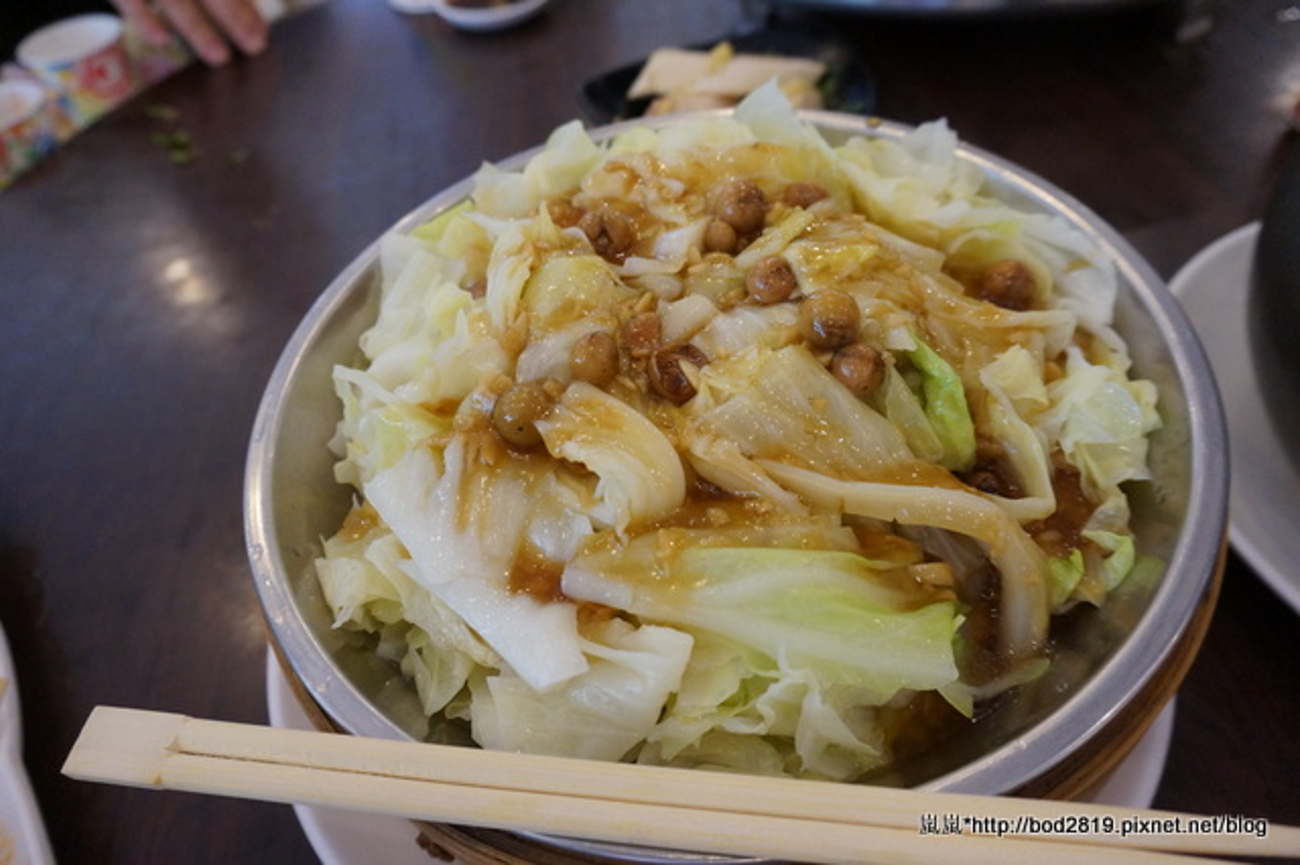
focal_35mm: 24
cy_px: 432
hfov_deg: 73.8
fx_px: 866
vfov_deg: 53.1
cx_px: 650
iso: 1600
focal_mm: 16
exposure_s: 1/80
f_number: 4.5
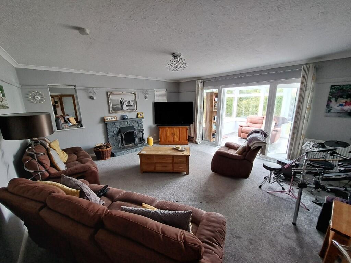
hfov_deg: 106.2
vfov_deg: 89.9
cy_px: 132
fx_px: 132
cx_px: 176
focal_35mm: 13
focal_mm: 1.74
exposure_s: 1/50
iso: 80
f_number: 2.2
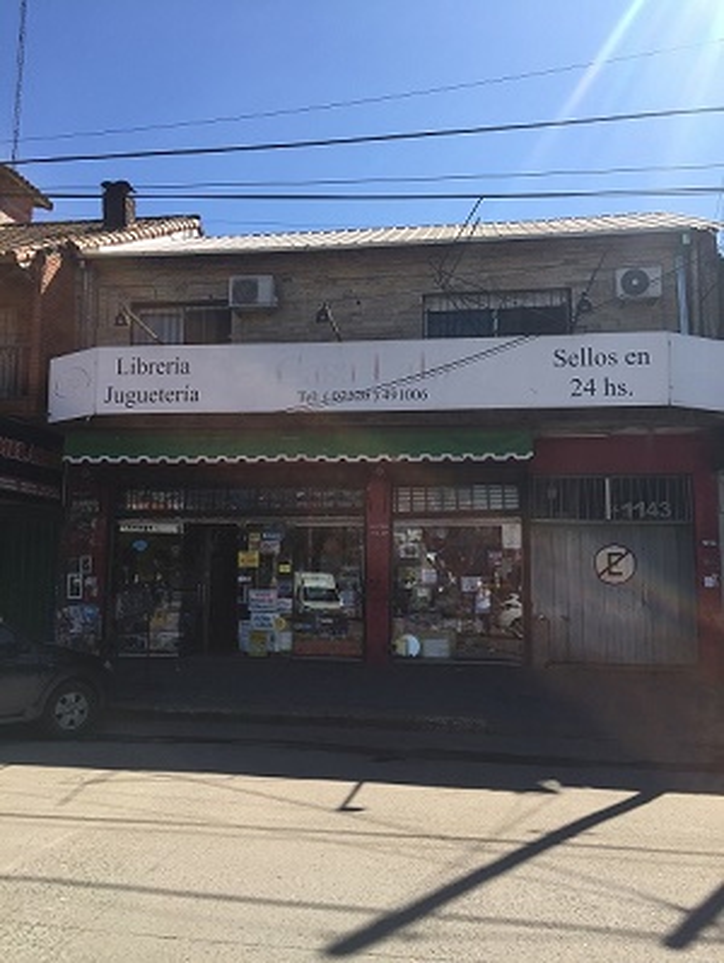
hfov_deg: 48.3
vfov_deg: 61.6
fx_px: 807
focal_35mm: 29
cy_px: 482
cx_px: 362
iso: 32
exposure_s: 1/1464
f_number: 2.2
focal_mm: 4.15
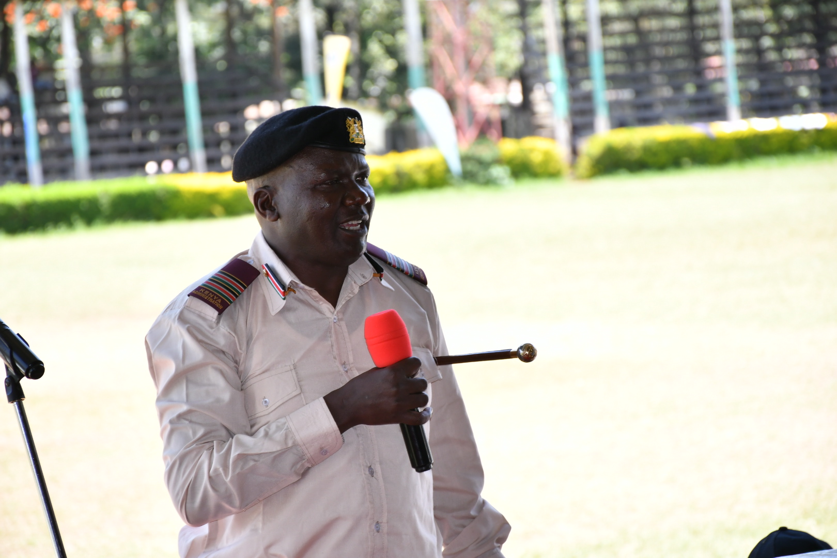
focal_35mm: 168
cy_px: 279
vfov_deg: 8.2
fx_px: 3906
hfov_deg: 12.2
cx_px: 418
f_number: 6.3
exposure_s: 1/250
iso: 400
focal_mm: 112
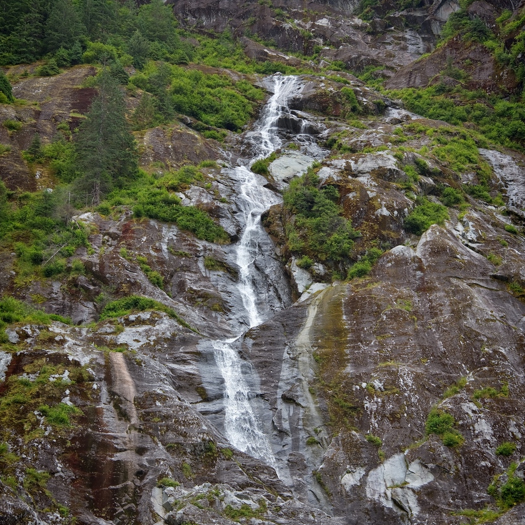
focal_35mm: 75
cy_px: 231
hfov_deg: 23.1
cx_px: 263
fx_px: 1287
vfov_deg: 23.0
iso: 100
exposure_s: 1/125
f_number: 5
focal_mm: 58
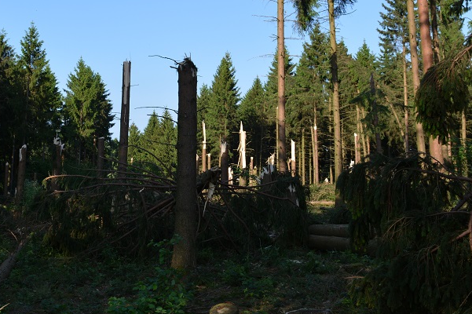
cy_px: 53
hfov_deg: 42.1
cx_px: 152
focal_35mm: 46
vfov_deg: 28.4
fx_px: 603
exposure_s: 1/250
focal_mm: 18
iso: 180
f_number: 8
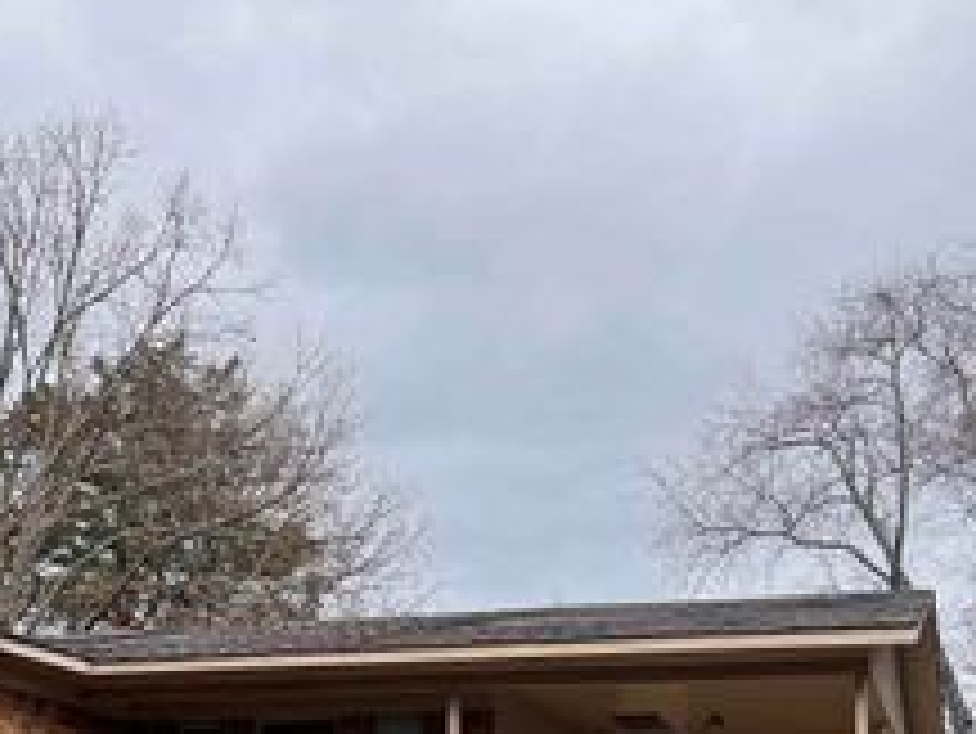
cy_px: 651
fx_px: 1693
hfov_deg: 31.8
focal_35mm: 60
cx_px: 301
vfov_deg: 23.8
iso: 50
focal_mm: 5.7
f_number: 1.5
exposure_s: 1/2695
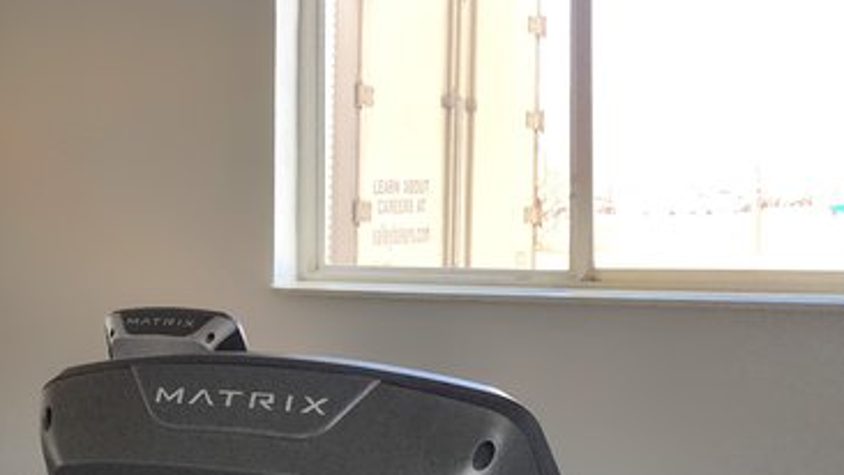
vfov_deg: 17.5
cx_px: 67
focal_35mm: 69
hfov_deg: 29.2
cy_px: 279
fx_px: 1544
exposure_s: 1/148
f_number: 2.2
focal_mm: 4.15
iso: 32
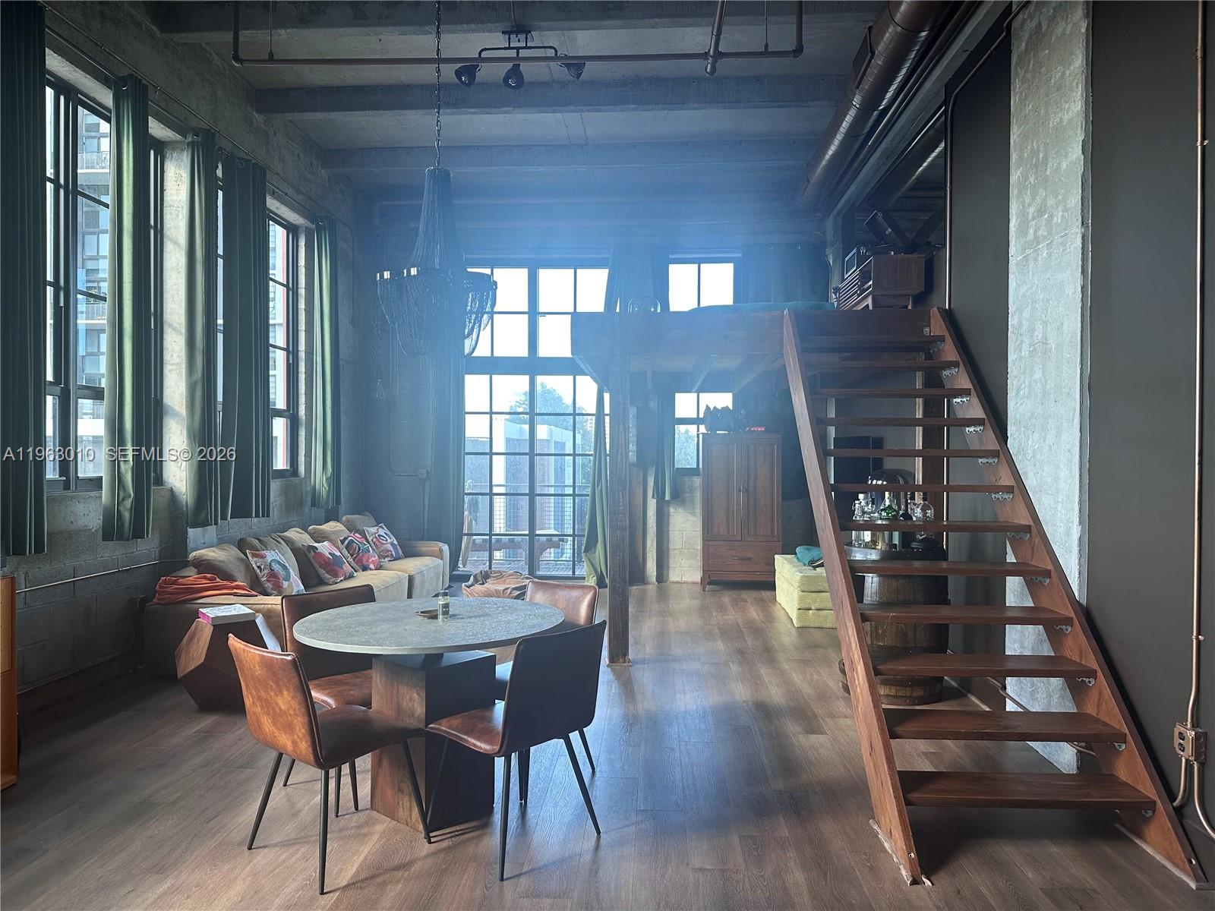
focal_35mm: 24
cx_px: 608
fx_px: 842
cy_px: 456
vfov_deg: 56.8
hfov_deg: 71.6
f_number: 1.78
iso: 100
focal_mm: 6.86
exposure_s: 1/120
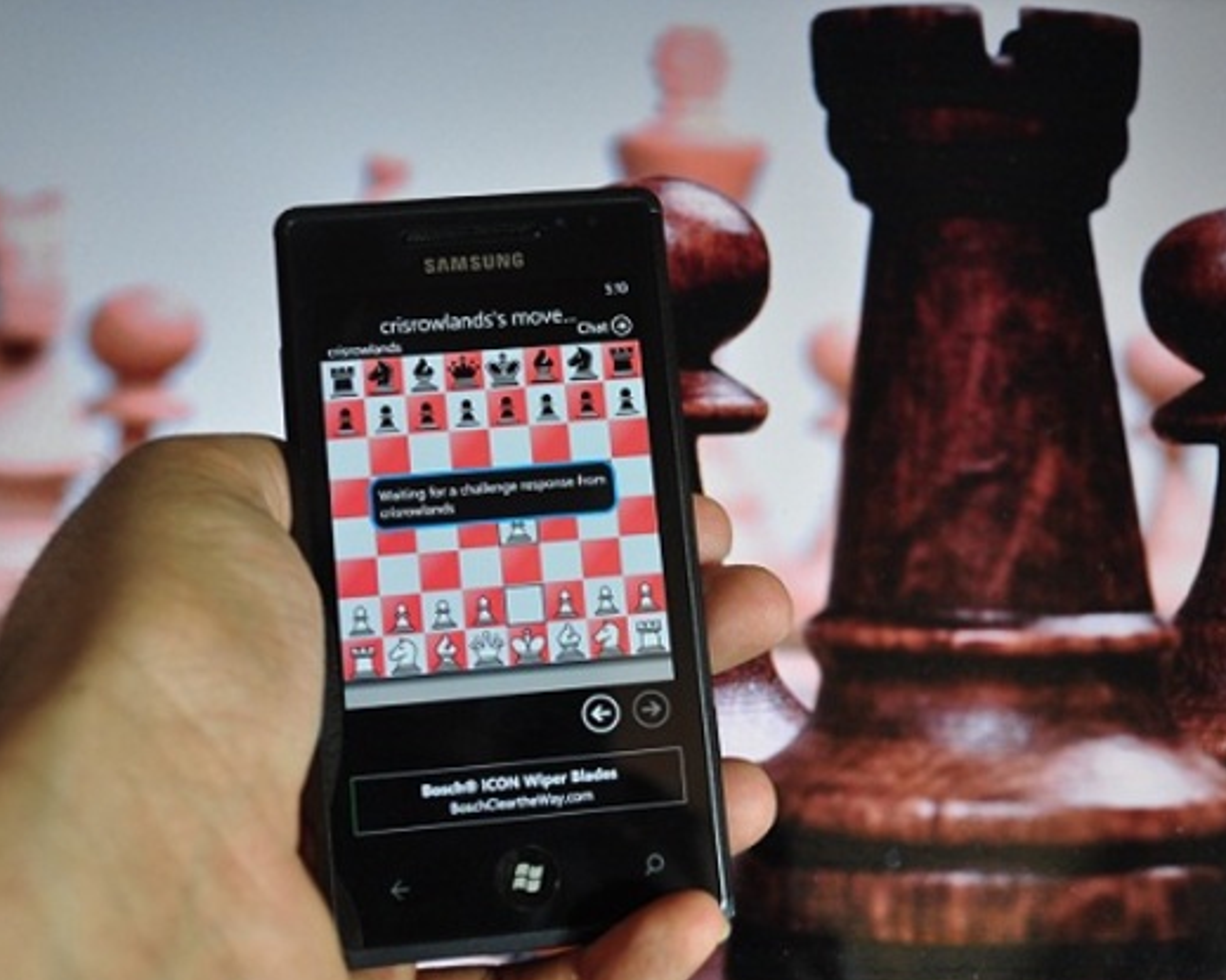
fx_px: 1886
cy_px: 497
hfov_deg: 36.0
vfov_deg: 29.1
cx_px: 666
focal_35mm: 52
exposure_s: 1/40
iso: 400
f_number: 4.5
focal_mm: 30
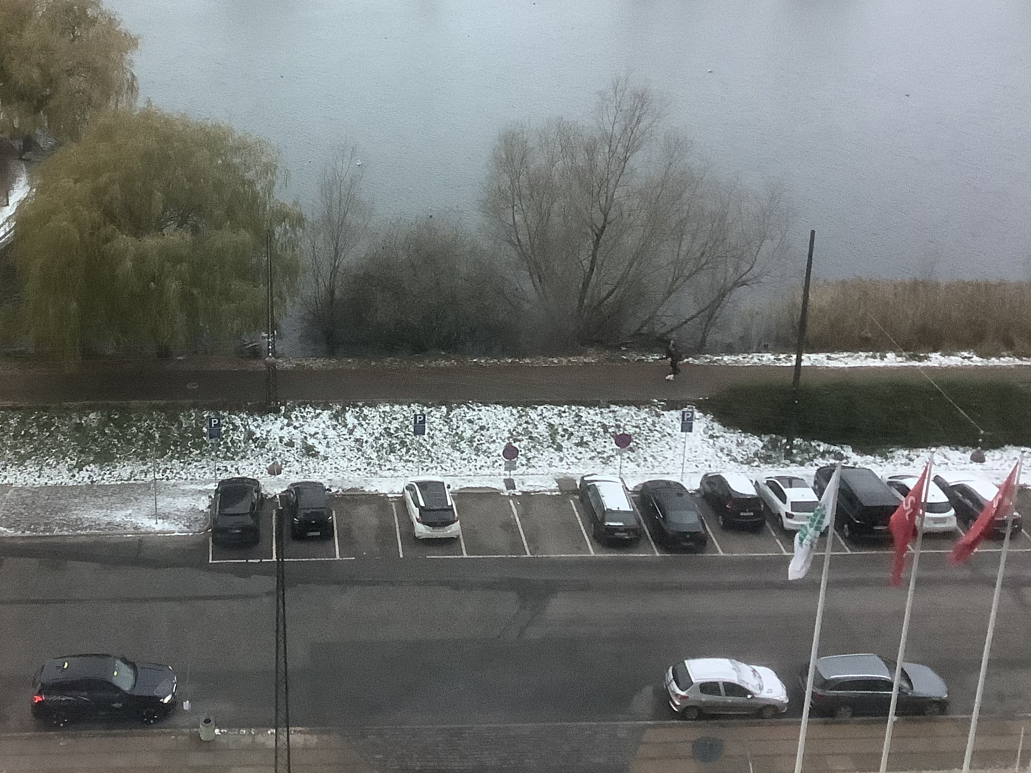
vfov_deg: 29.7
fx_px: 1430
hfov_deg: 38.9
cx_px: 295
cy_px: 186
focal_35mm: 48
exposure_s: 1/60
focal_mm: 3.3
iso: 320
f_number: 2.4
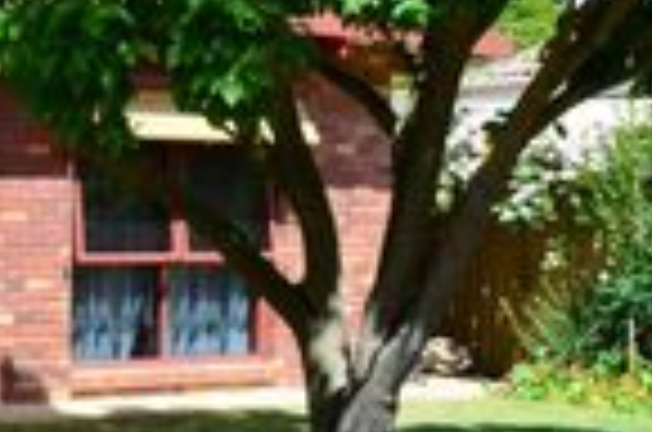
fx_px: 2114
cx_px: -333
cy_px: 241
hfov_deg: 16.0
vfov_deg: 11.7
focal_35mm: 117
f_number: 10
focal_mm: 24
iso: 280
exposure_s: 1/250
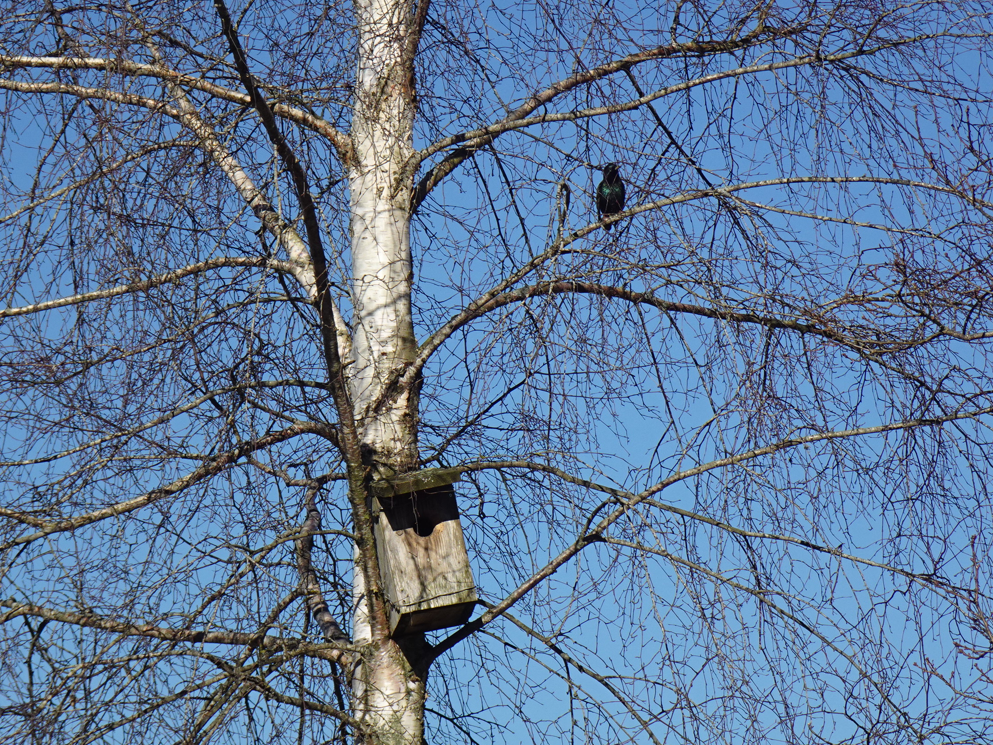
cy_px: 324
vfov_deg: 5.6
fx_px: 7602
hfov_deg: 7.5
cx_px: 533
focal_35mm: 265
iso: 80
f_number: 6.3
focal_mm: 36.38
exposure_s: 1/500
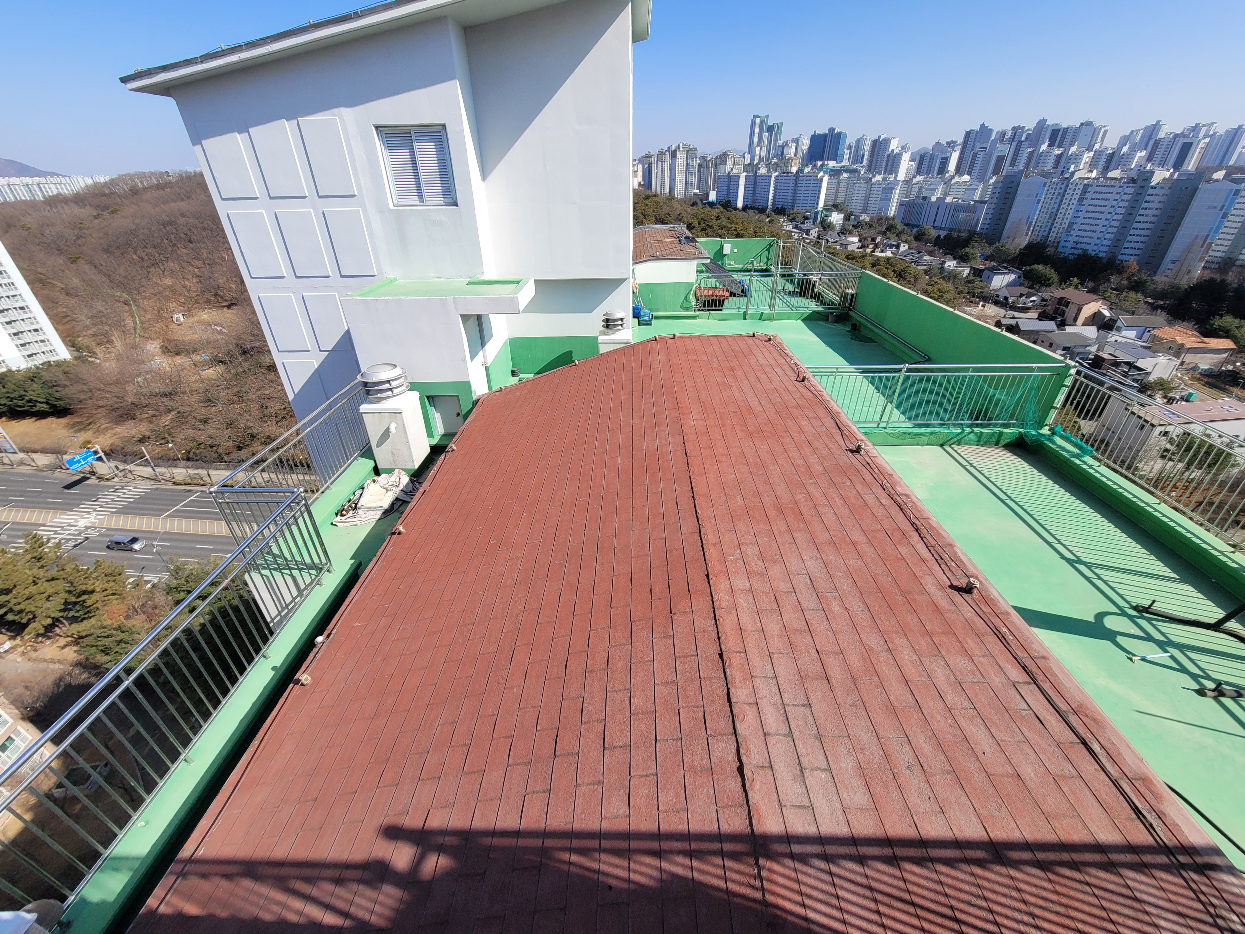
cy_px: 467
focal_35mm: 13
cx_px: 622
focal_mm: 2.2
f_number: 2.2
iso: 50
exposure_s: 1/1465
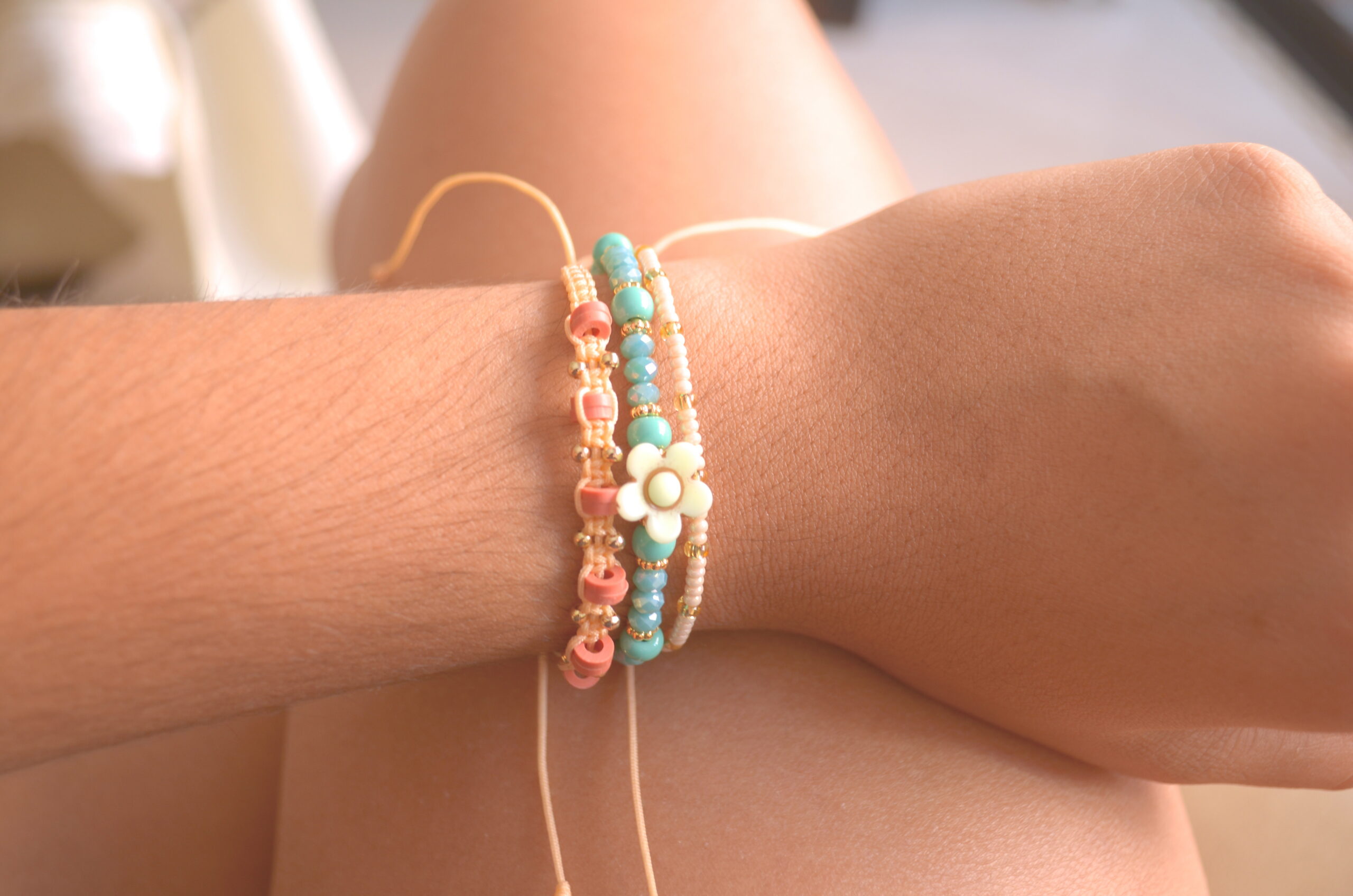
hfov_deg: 53.2
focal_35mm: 36
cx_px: 676
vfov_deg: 36.7
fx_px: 1350
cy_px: 448
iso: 200
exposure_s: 1/25
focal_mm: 24
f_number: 4
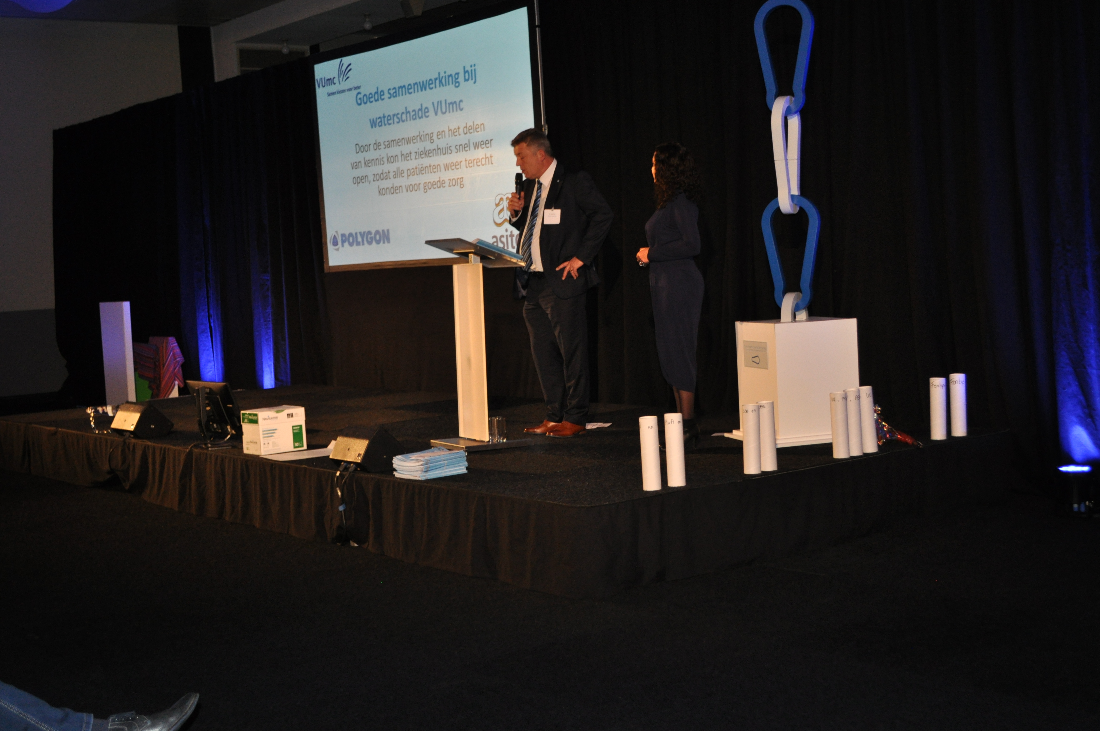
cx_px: 550
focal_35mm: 48
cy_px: 366
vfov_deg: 28.0
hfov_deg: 41.2
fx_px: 1465
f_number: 4.8
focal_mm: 32
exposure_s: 1/60
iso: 800
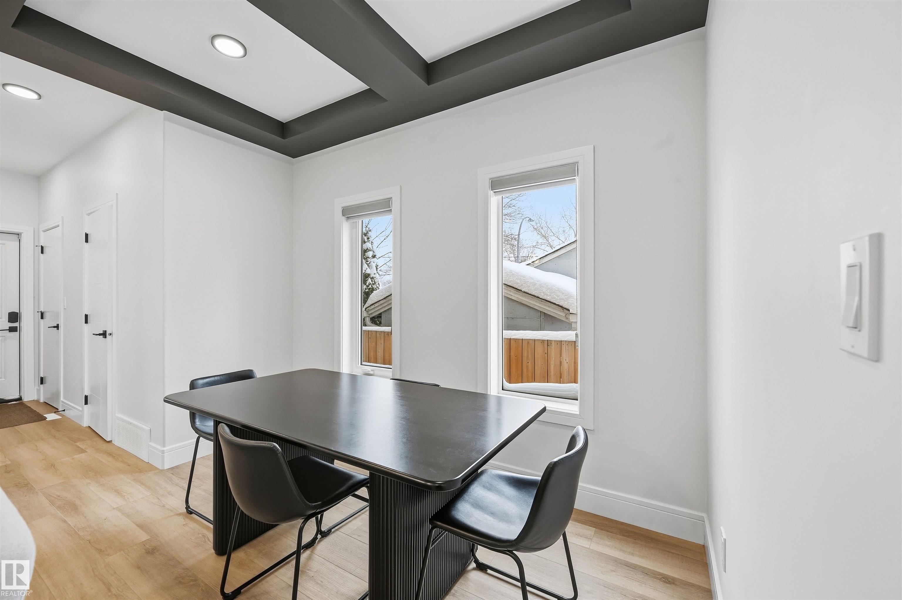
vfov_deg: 81.1
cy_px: 300
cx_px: 451
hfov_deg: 104.3
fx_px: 350
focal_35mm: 14
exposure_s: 1/60
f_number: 8
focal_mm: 14
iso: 100
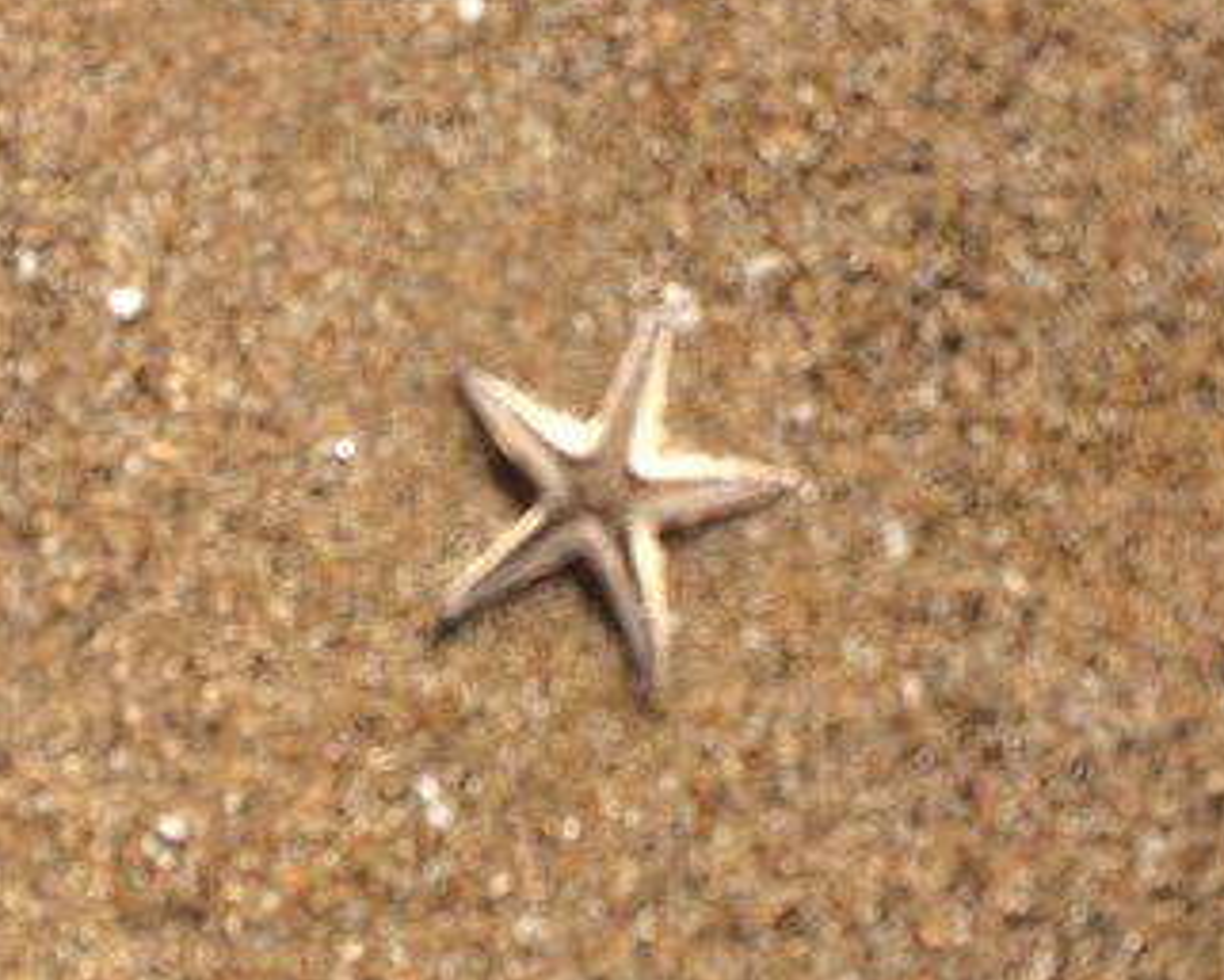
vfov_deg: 28.1
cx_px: 549
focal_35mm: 54
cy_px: 490
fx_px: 1957
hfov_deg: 34.7
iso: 32
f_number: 2.2
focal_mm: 4.15
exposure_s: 1/1109
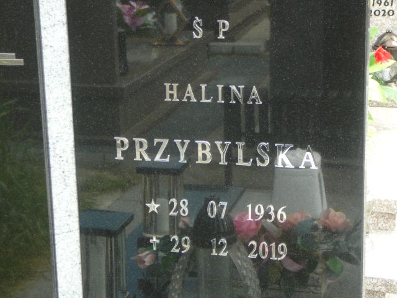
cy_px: 149
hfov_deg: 23.8
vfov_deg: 18.0
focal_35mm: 82
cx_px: 198
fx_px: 940
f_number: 3.8
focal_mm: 12.2
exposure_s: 1/80
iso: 80
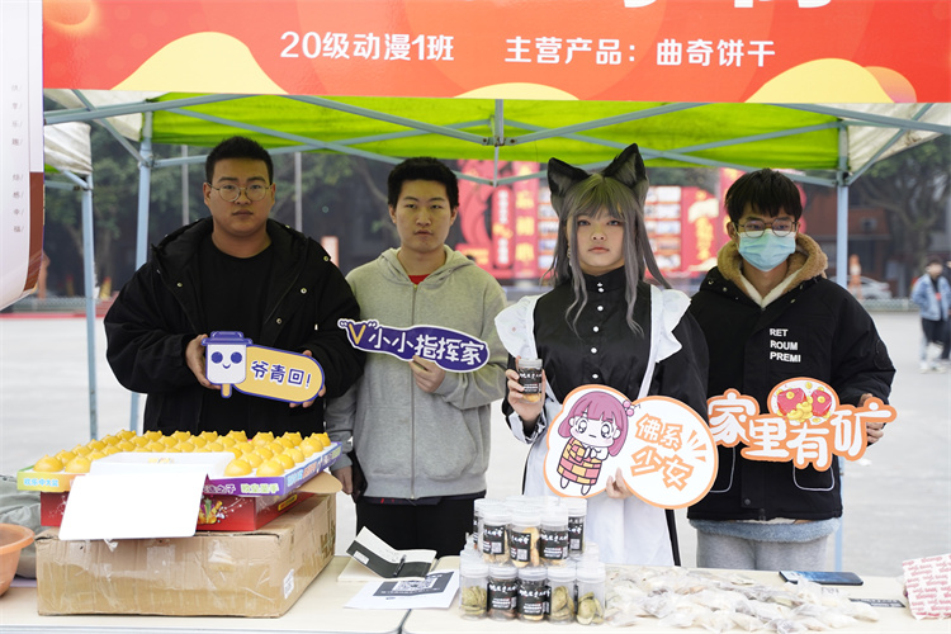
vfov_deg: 28.1
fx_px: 1268
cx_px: 476
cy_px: 317
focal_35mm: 48
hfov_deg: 41.1
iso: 500
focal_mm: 48
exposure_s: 1/160
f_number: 2.8
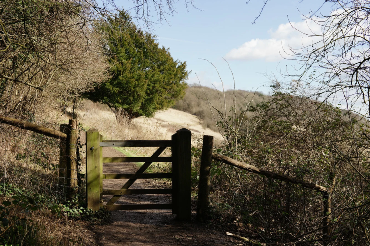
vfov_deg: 27.0
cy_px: 123
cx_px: 185
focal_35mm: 50
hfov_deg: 39.6
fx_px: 514
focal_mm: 50
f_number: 5.6
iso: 160
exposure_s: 1/500
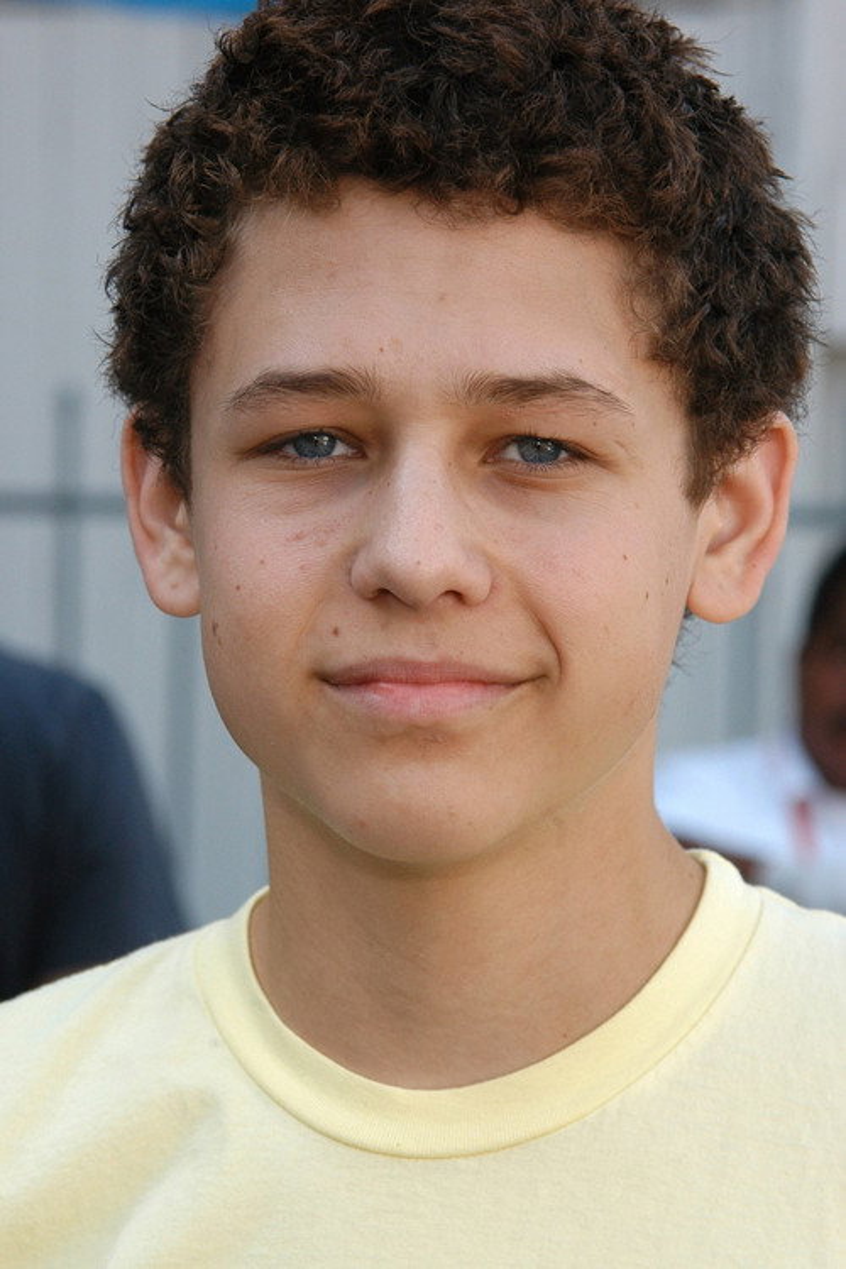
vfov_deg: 13.0
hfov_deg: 8.7
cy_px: 634
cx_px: 423
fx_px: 5551
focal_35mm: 158
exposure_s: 1/180
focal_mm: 105
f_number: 8
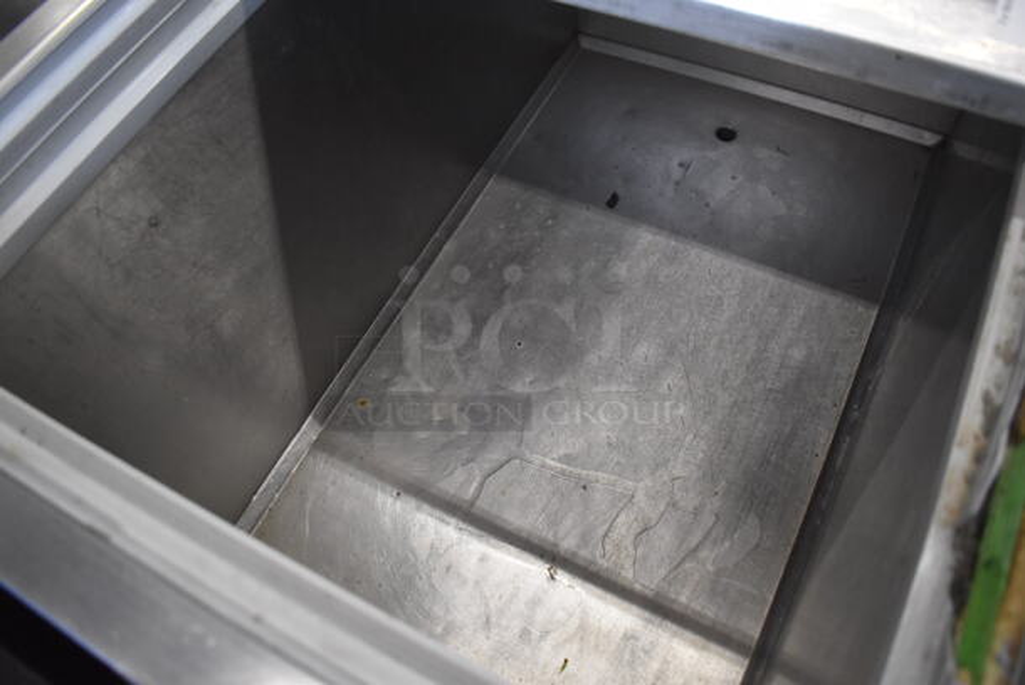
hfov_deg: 67.3
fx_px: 769
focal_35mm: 27
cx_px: 512
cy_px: 342
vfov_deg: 48.0
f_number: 3.5
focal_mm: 18
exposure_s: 1/125
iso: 2500
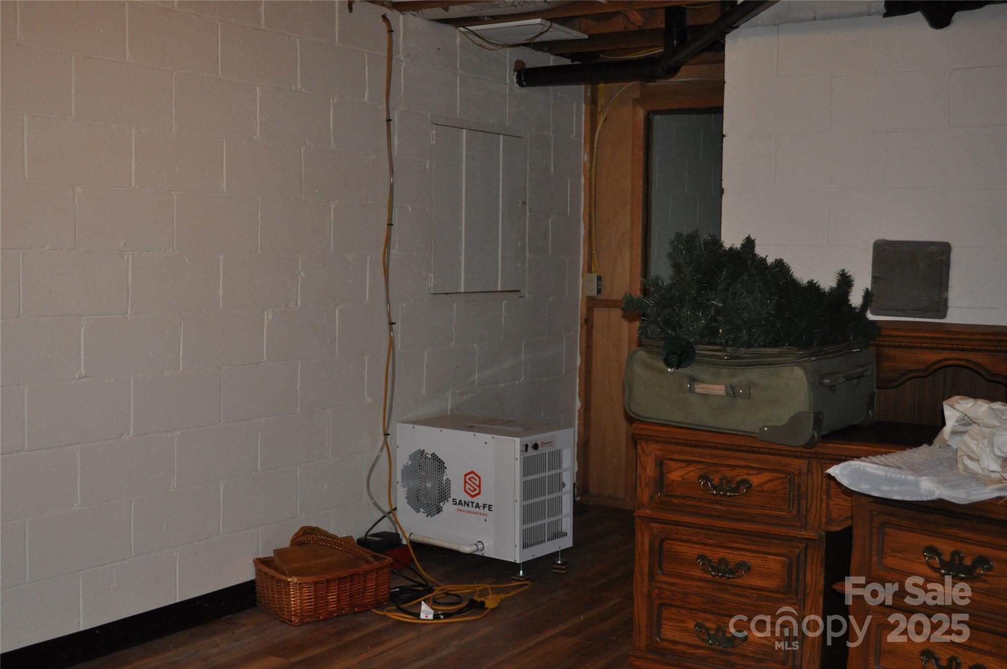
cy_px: 334
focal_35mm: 45
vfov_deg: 29.8
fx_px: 1257
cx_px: 504
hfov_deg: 43.7
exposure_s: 1/60
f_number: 4.5
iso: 800
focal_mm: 30
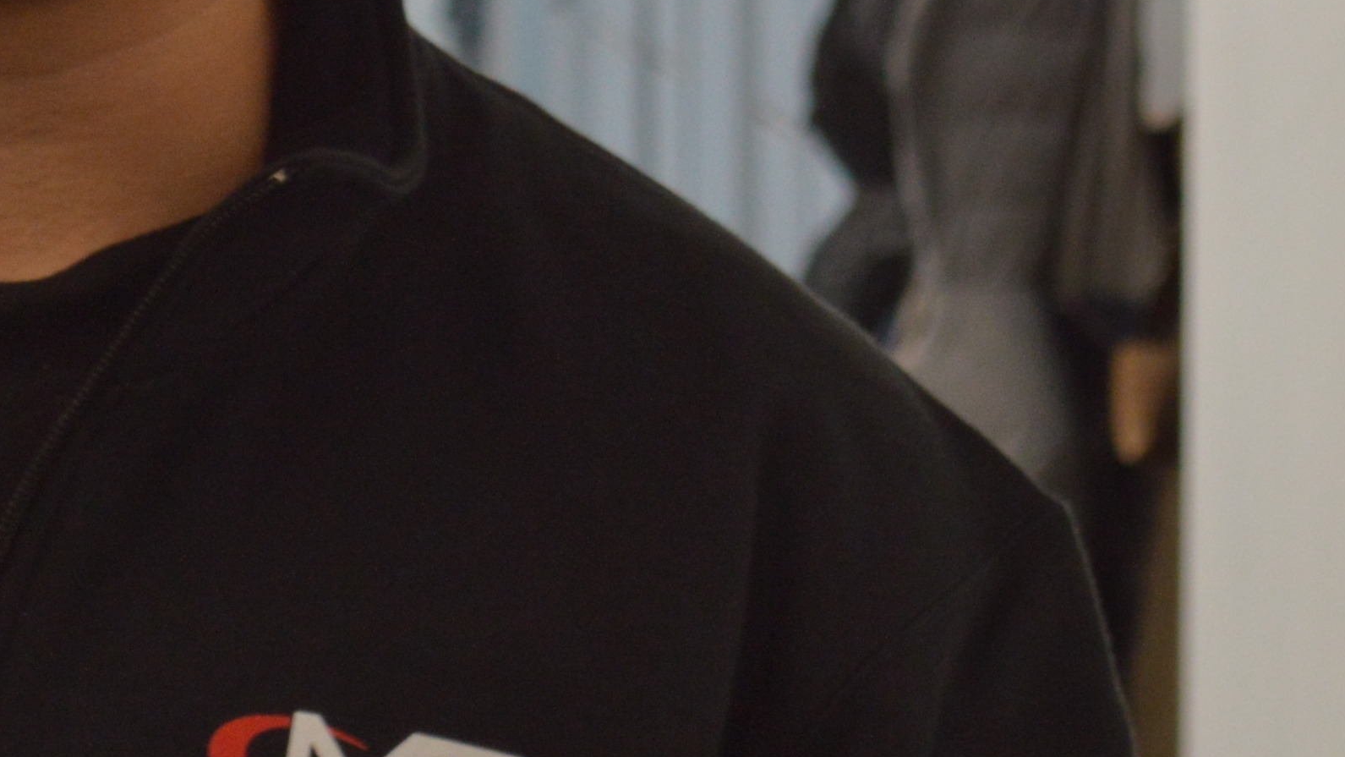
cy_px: -195
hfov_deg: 7.9
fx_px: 9736
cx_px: 12
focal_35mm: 273
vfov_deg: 4.4
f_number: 5.3
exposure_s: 1/30
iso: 400
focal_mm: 46
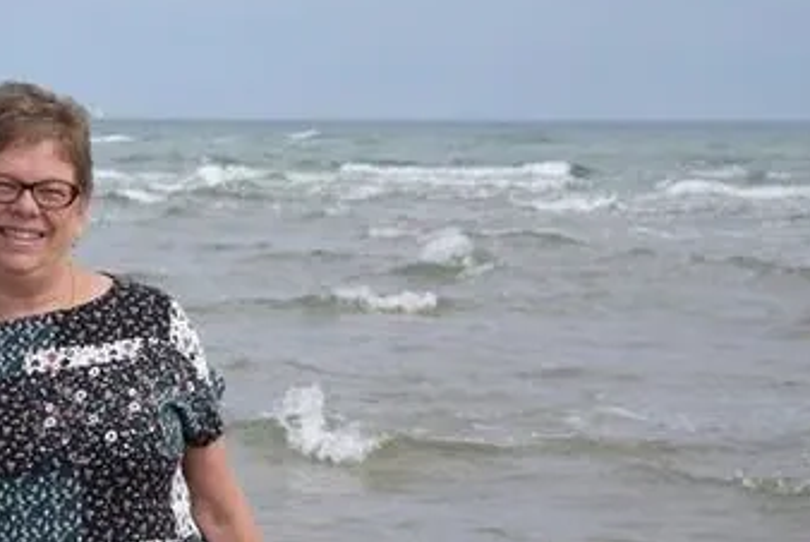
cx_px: 22
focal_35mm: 153
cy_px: 333
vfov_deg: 9.0
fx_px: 3445
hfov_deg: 13.2
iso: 200
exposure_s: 1/2500
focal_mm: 32
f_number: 4.5
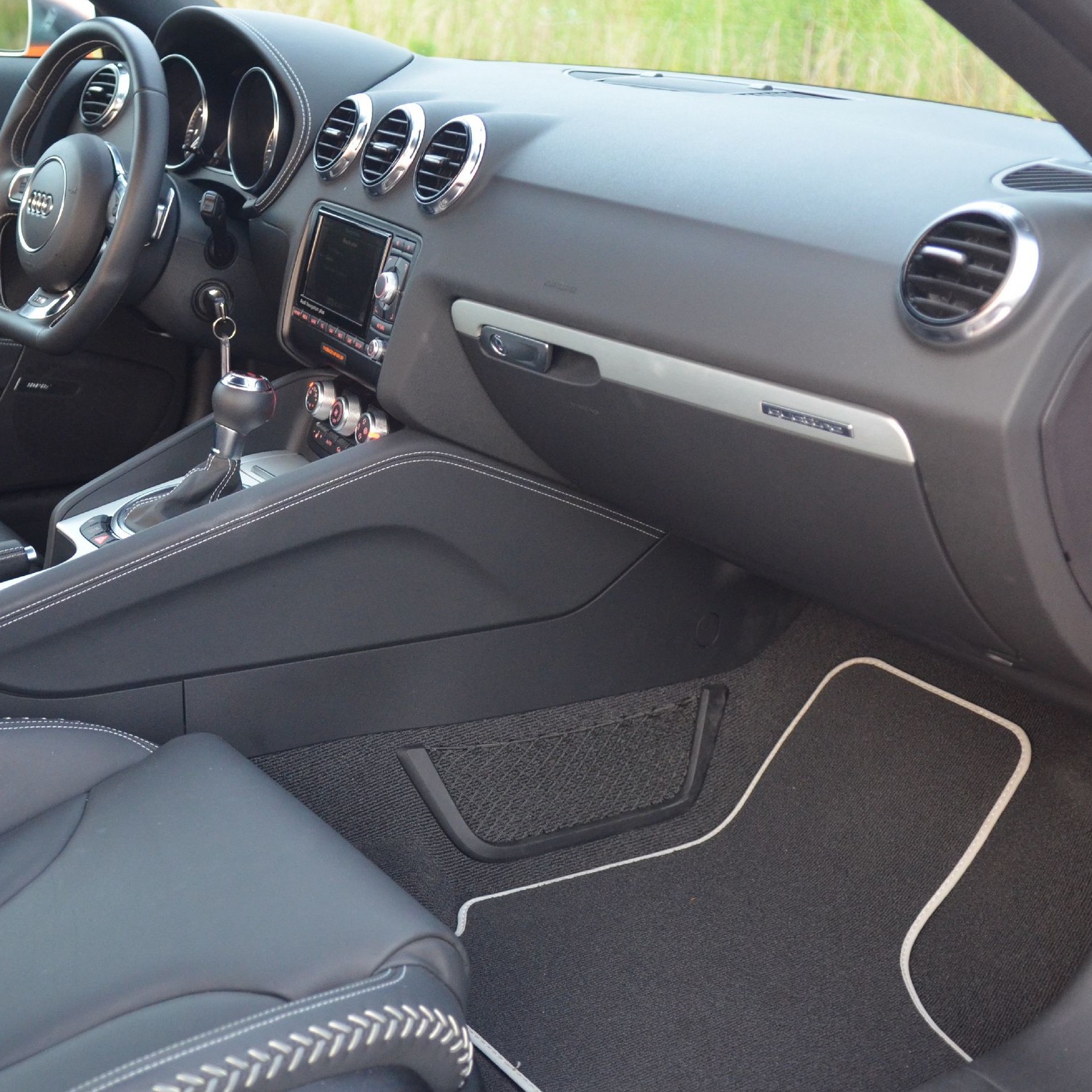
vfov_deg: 35.6
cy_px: 511
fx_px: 1702
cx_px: 278
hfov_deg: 34.8
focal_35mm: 48
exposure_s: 1/40
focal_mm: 23
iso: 1600
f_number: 2.8
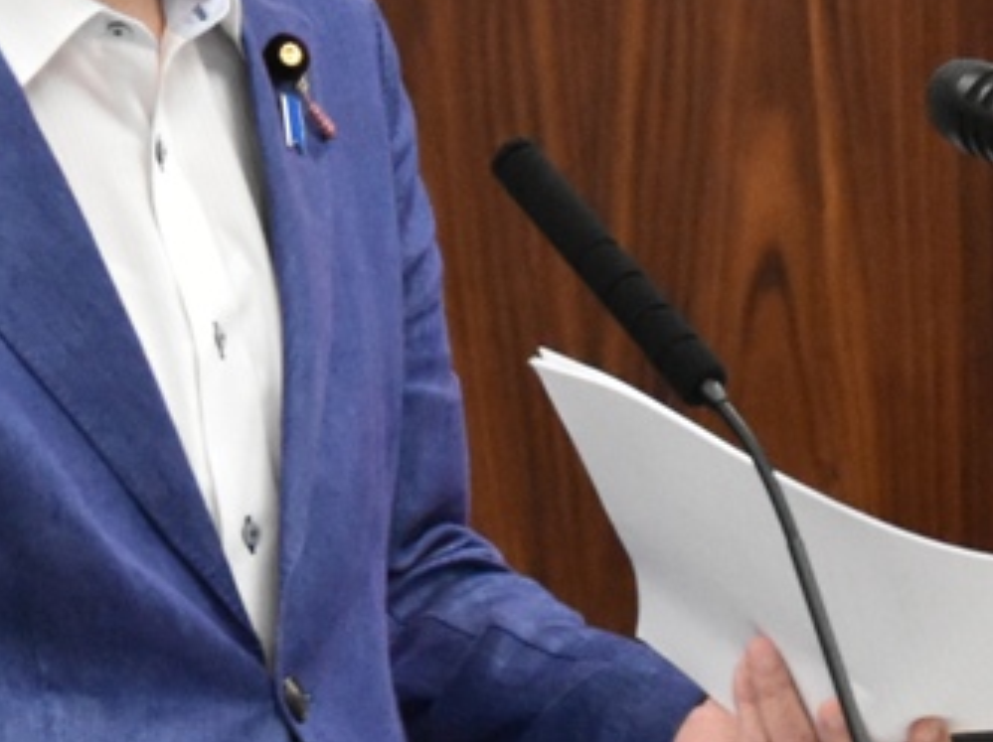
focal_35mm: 364
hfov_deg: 5.4
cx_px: 137
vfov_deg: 4.1
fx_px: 10430
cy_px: 176
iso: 2500
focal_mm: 82
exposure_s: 1/160
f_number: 6.3
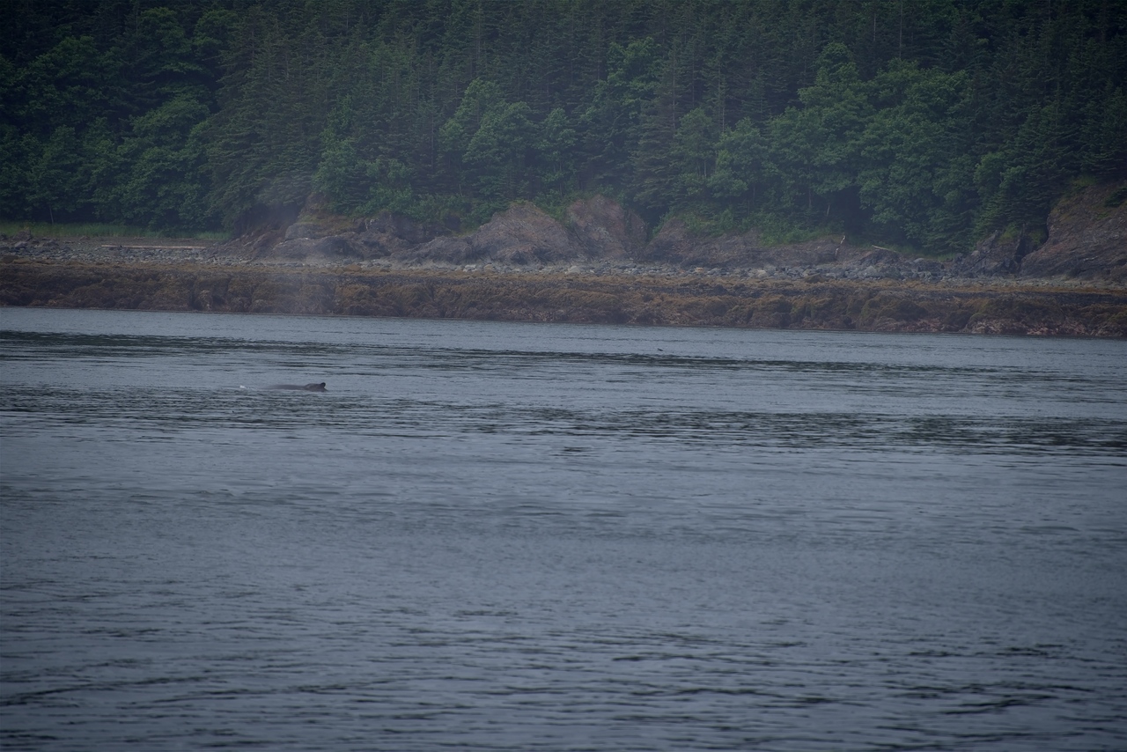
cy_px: 376
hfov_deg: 6.9
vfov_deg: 4.6
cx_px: 564
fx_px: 9393
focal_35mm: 300
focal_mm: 300
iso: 125
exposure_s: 1/640
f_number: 5.6
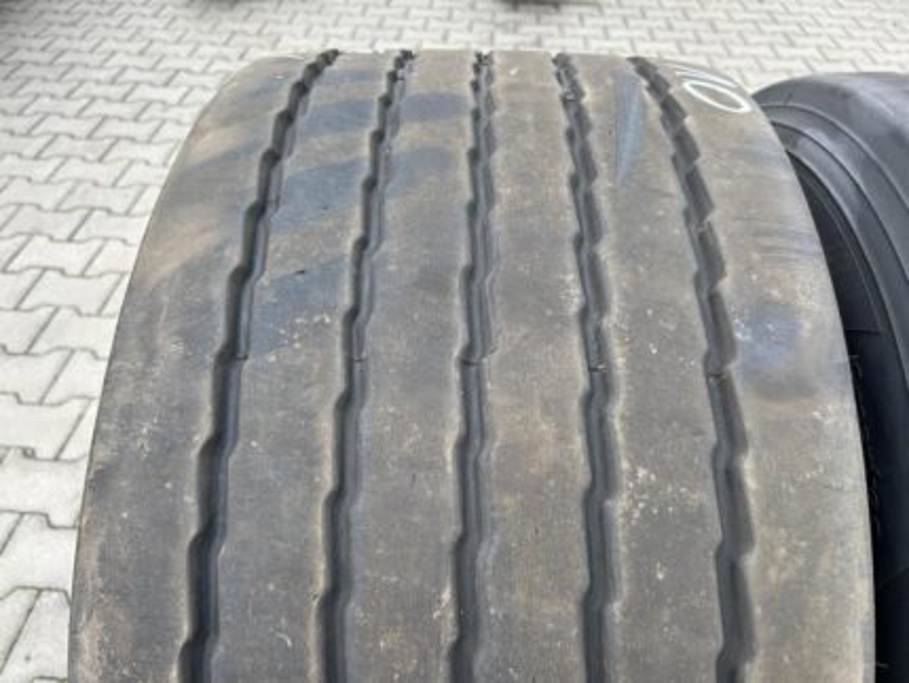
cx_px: 454
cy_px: 342
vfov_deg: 53.1
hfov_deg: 67.3
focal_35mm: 26
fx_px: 683
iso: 40
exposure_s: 1/231
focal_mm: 5.7
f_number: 1.5
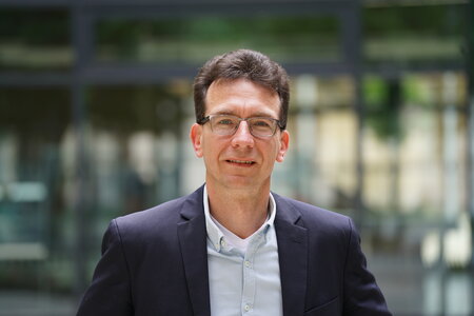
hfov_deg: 11.1
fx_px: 2436
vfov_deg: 7.4
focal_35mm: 185
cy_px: 158
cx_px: 237
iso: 250
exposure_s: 1/200
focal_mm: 185
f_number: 4
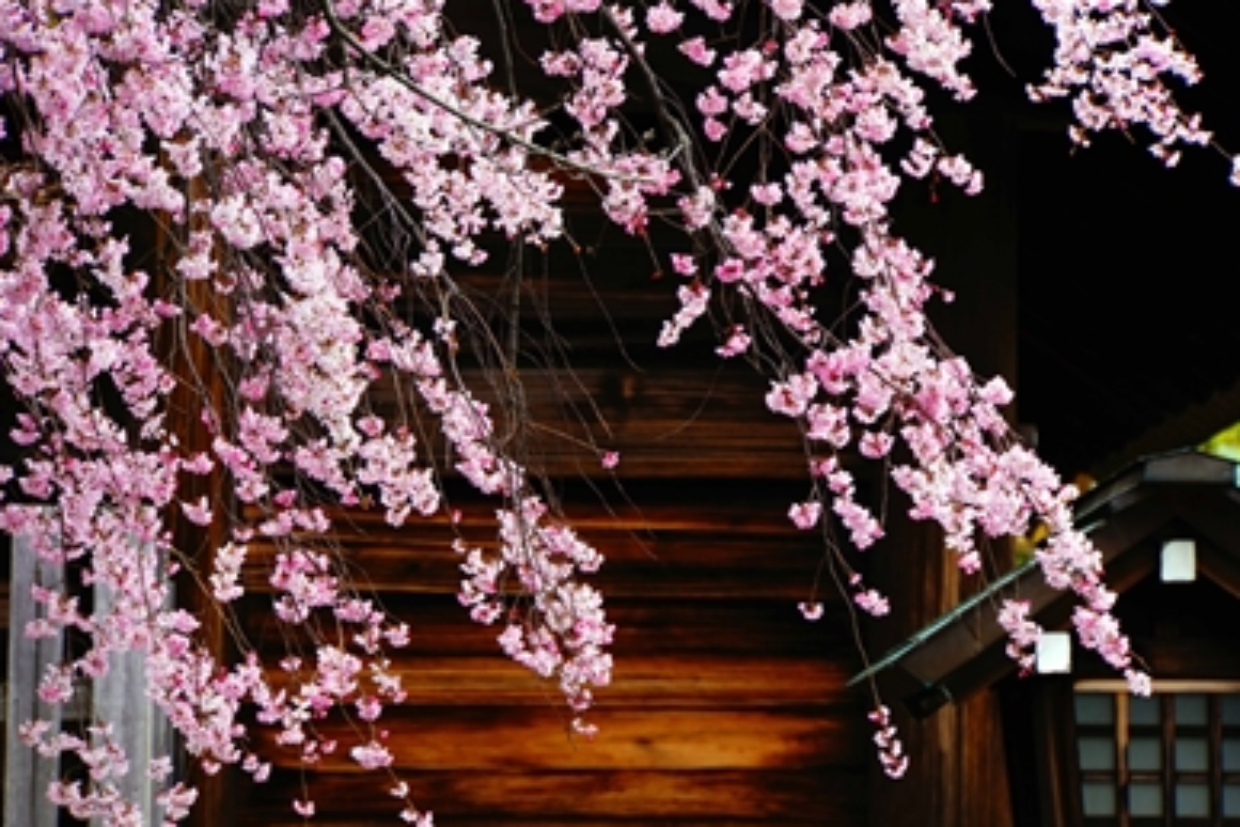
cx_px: 618
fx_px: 6246
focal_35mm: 181
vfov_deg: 7.6
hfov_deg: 11.3
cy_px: 425
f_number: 6.3
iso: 160
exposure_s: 1/200
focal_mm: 116.9
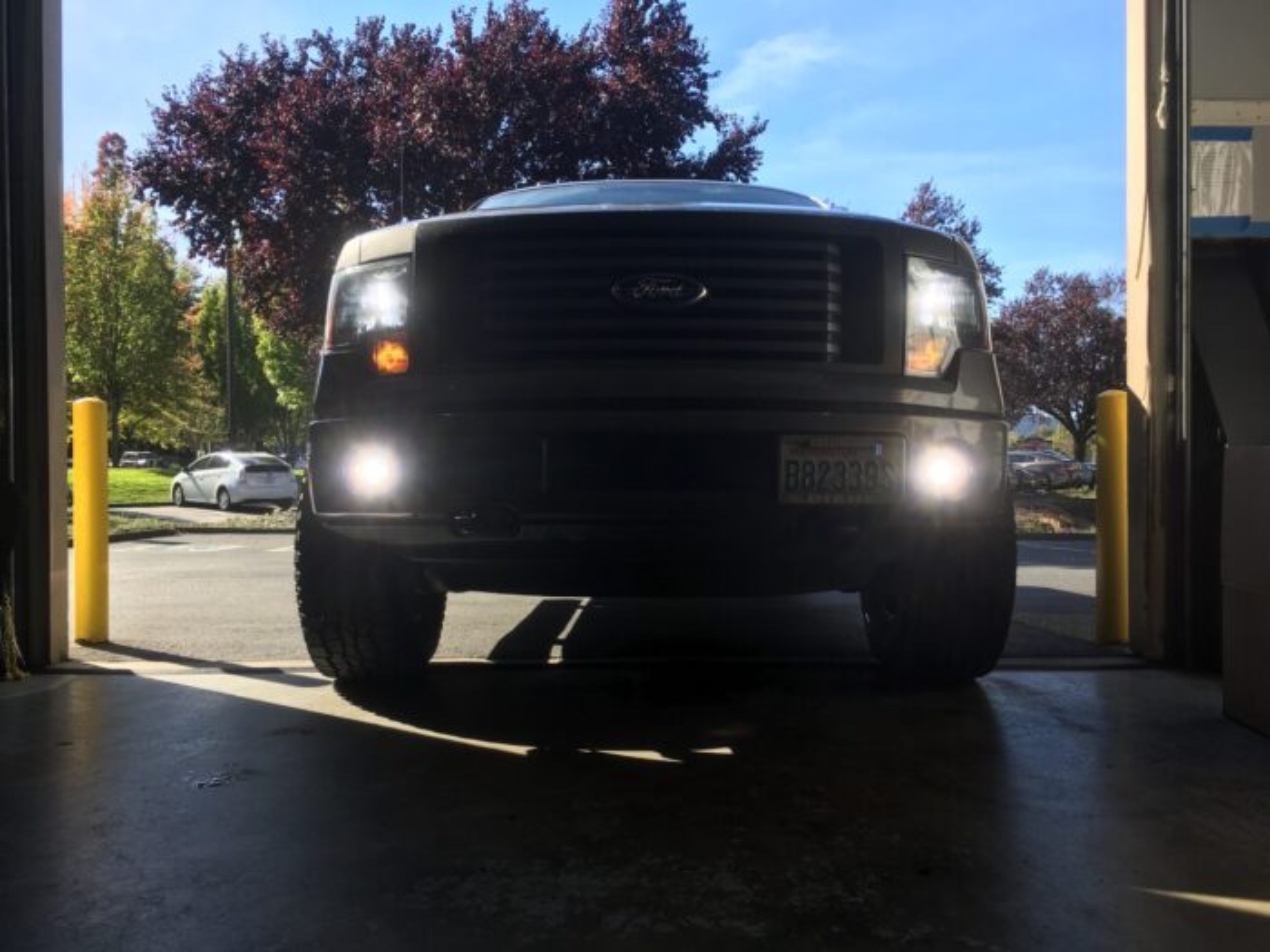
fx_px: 1064
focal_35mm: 29
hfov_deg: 61.7
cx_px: 635
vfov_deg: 48.2
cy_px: 476
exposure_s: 1/625
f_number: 2.2
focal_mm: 4.15
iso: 25
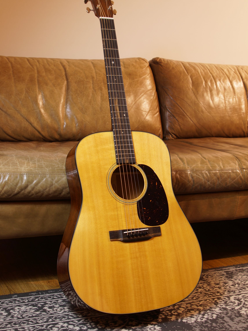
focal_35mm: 52
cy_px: 150
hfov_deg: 28.0
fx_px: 497
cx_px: 123
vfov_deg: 36.8
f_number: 5
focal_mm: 30
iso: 100
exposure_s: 1/8
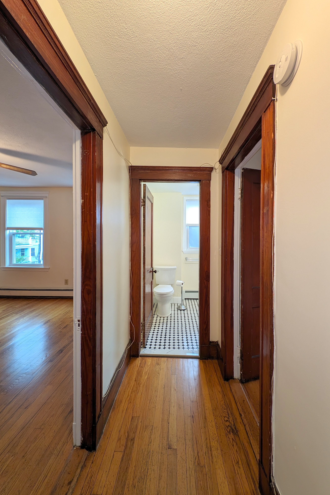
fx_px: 179
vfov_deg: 108.3
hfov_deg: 85.3
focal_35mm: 13
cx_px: 174
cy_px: 240
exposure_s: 1/24
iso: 52
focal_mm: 2.23
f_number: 1.95
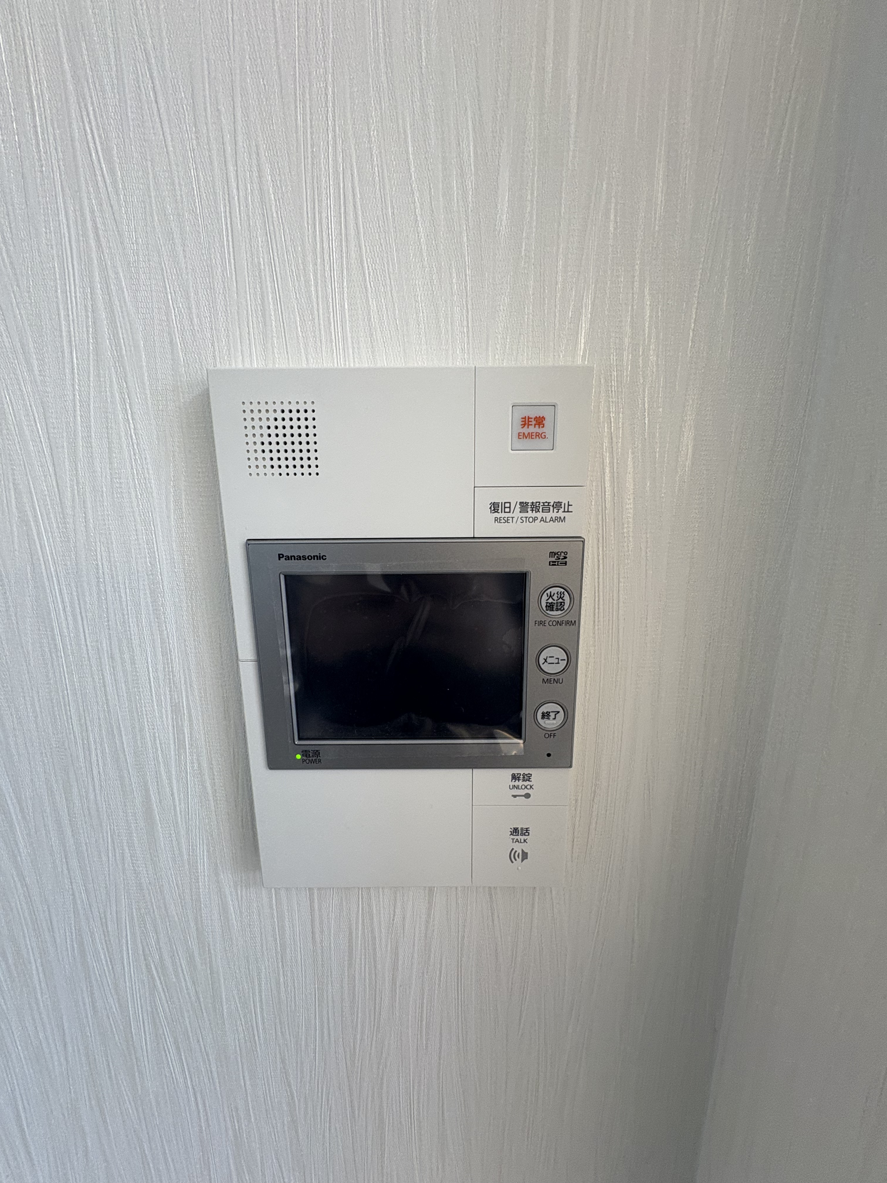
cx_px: 444
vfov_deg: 102.1
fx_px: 478
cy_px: 592
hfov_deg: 85.7
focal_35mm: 14
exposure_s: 1/120
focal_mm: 2.22
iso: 160
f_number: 2.2
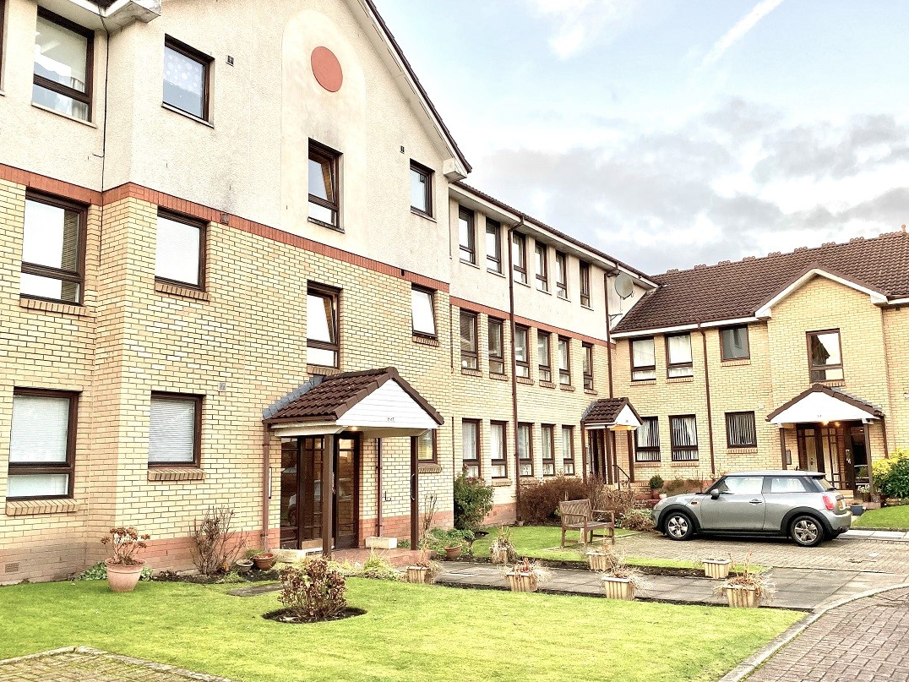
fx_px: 762
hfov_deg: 61.6
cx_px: 485
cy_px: 369
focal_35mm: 29
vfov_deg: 48.2
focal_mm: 4.25
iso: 100
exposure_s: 1/100
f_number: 1.8
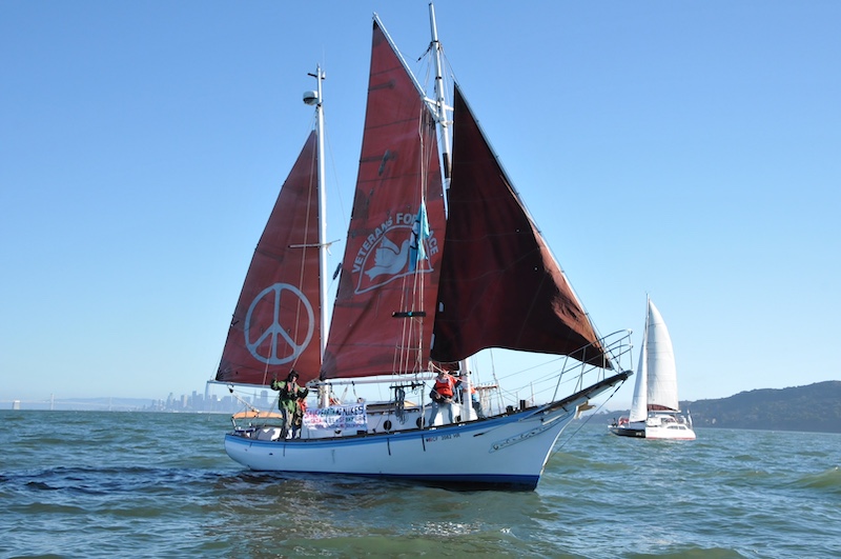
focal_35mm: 42
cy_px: 280
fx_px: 980
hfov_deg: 46.5
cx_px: 420
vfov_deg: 31.8
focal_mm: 28
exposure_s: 1/640
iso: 800
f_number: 13
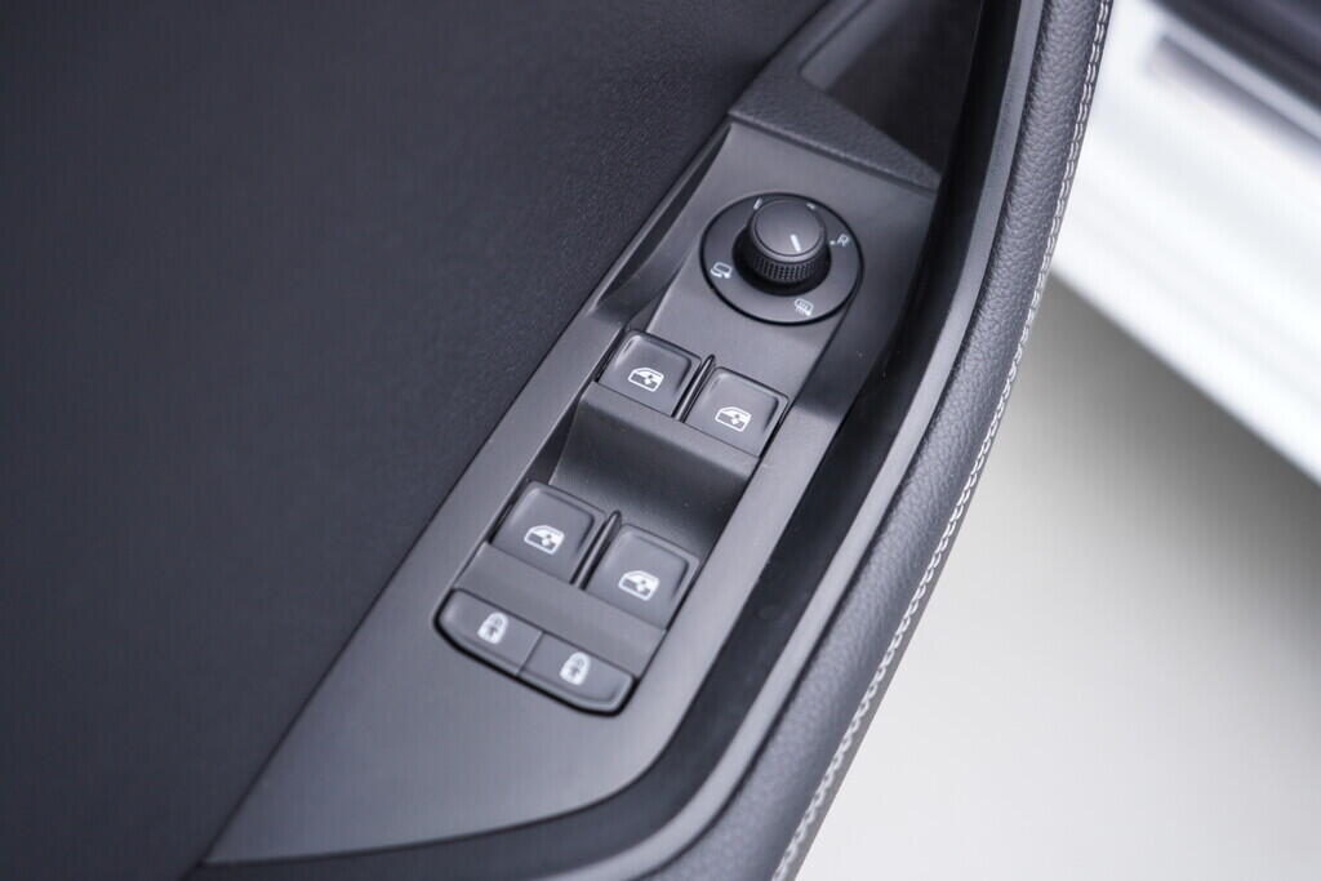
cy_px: 440
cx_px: 660
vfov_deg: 36.9
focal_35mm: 36
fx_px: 1321
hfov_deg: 53.1
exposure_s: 1/40
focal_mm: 24
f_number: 2.8
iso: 200
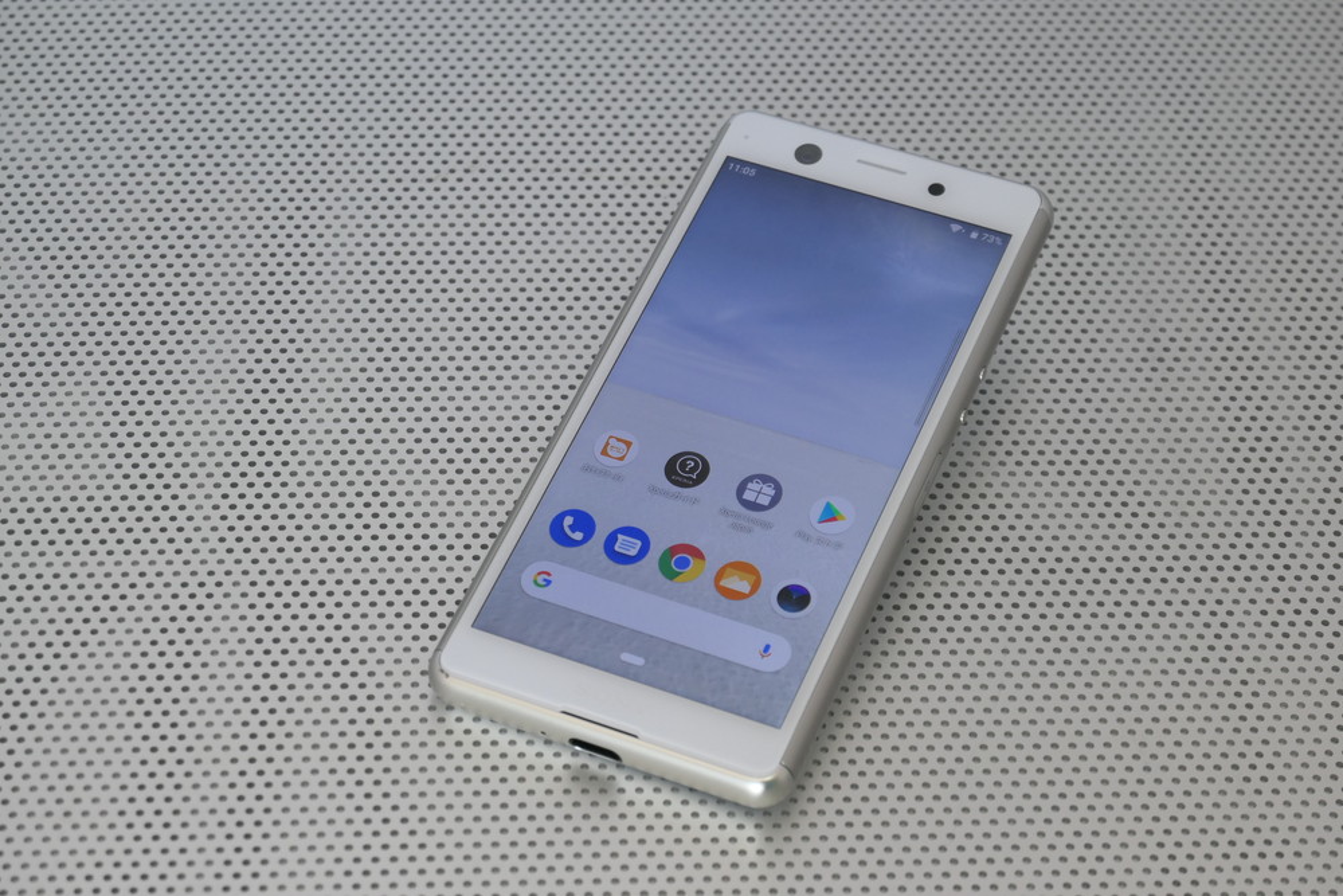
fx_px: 3246
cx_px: 672
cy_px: 448
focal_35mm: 87
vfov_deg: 15.7
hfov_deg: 23.4
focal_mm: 31.7
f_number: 5
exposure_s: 1/80
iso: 400
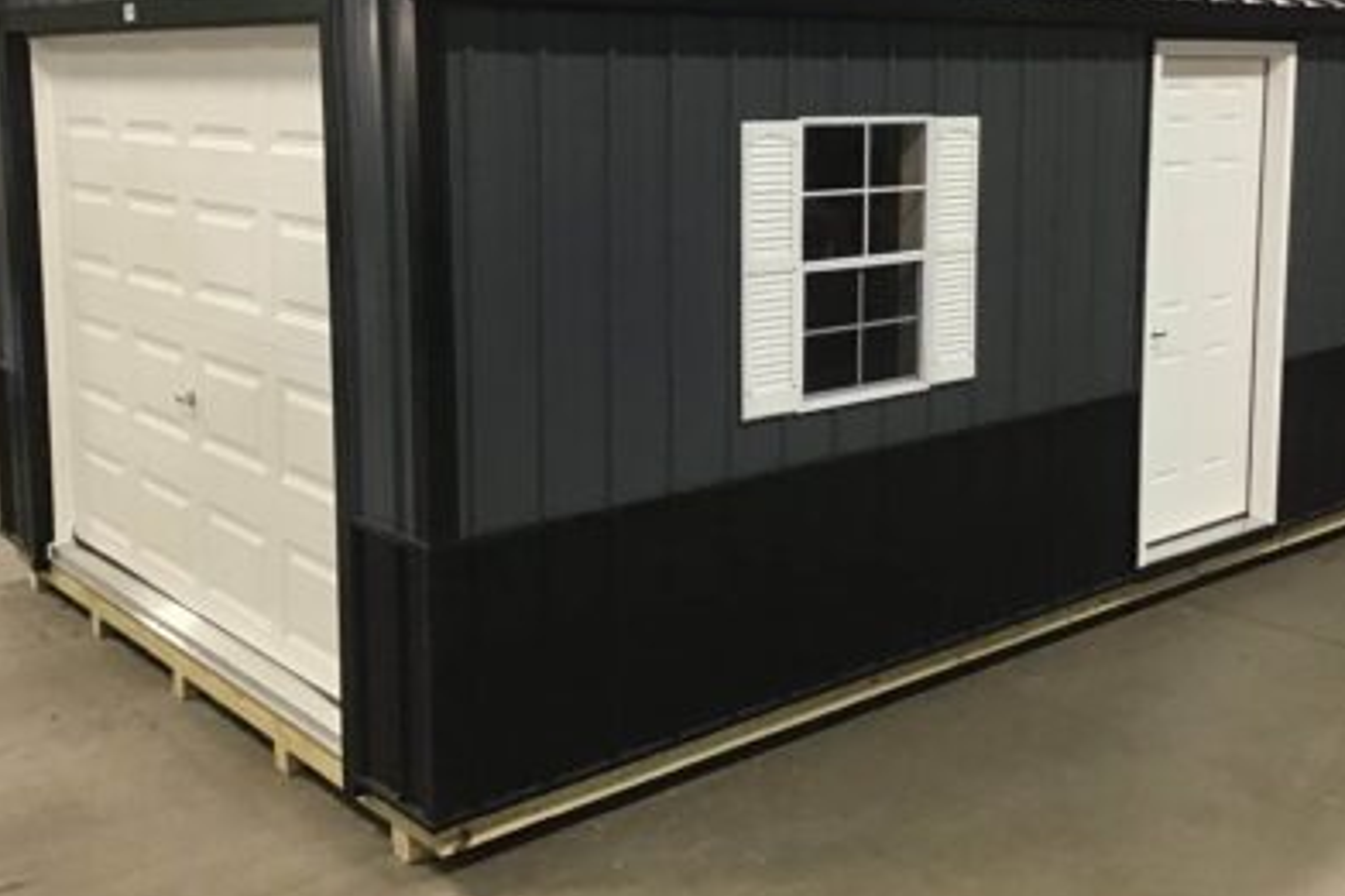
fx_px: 1568
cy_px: 290
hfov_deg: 46.3
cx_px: 762
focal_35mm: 42
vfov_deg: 31.6
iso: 160
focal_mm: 3.3
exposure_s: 1/30
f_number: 2.4
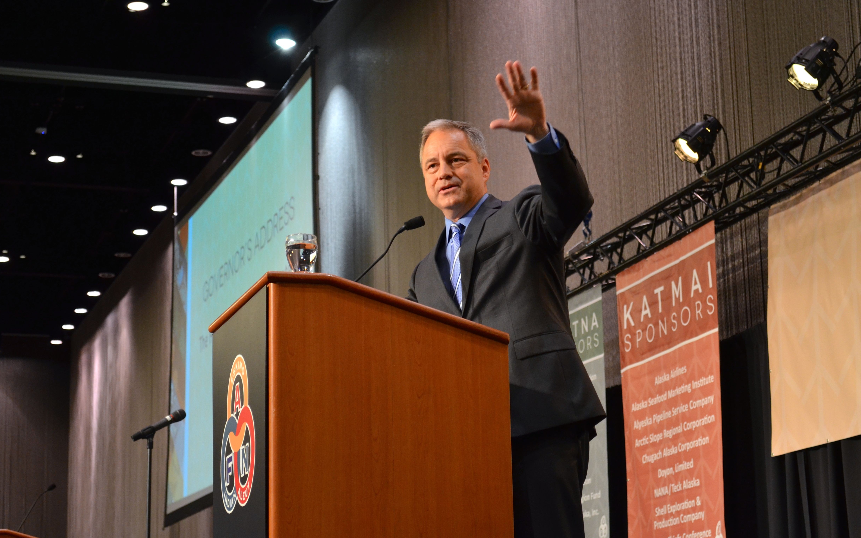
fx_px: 1983
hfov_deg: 24.5
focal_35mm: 85
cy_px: 262
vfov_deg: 15.5
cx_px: 432
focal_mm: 55
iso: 800
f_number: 5.6
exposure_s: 1/40
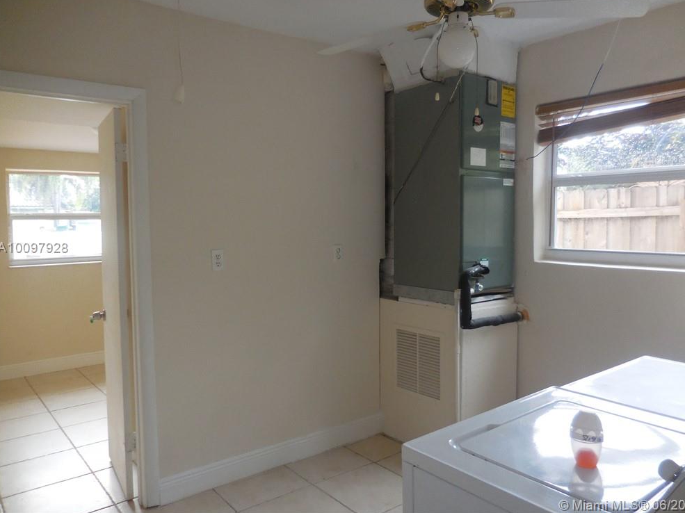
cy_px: 248
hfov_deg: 67.3
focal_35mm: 26
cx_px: 351
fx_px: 514
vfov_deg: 53.0
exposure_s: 1/30
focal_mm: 4.5
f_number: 3.3
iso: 280
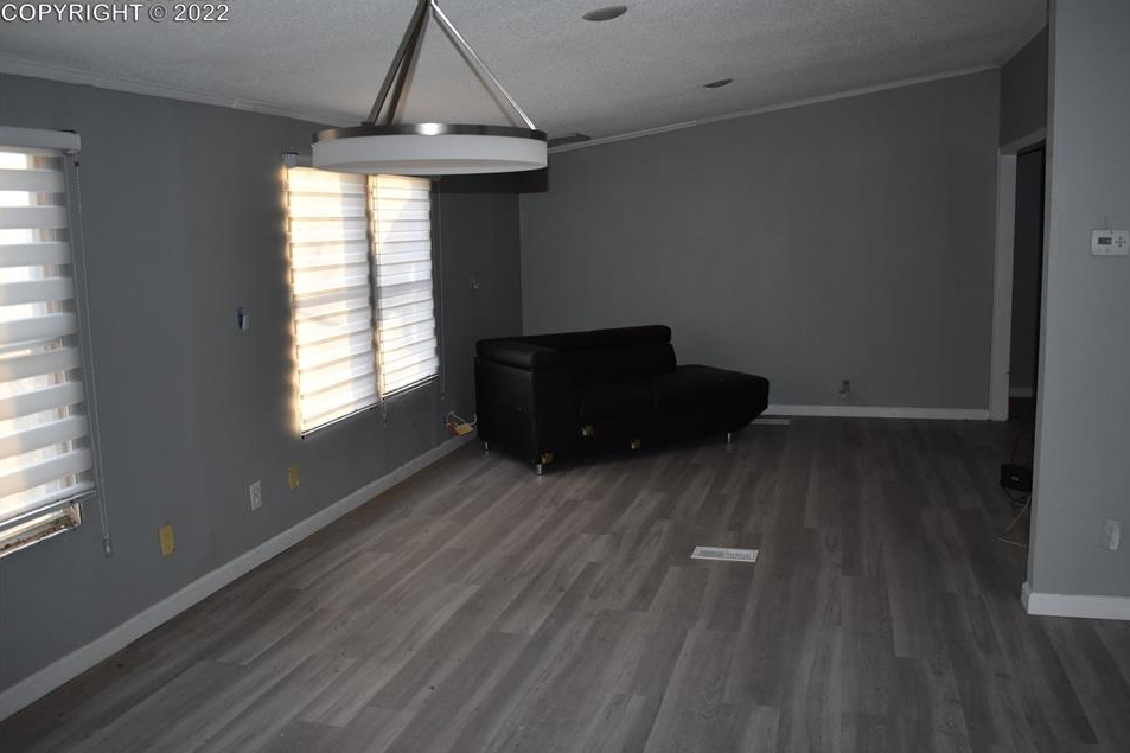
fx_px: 910
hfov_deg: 63.6
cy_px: 360
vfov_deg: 44.9
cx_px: 604
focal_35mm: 29
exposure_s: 1/200
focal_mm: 18
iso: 900
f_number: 3.5
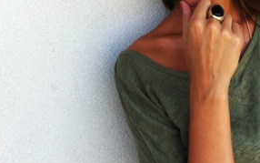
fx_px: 588
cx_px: 179
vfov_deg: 15.7
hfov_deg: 24.8
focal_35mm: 83
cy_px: 109
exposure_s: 1/165
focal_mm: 3.85
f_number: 2.8
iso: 80
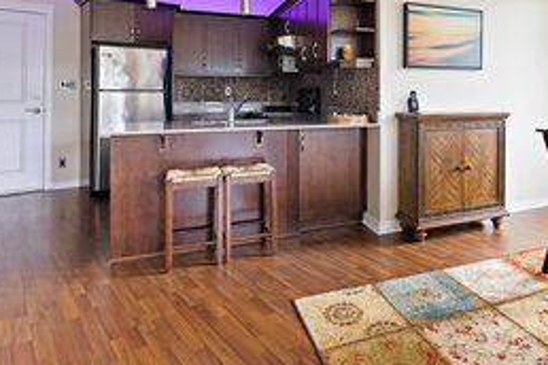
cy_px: 85
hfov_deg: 64.9
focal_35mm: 27
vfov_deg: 46.0
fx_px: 411
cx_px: 381
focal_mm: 16
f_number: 7.1
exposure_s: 1/2
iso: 400
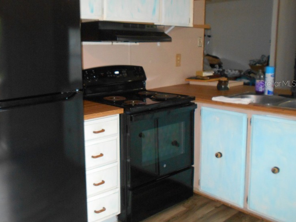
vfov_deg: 39.4
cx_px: 93
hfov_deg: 50.2
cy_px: 83
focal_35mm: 36
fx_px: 308
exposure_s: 1/25
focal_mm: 4.6
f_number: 3.2
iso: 360
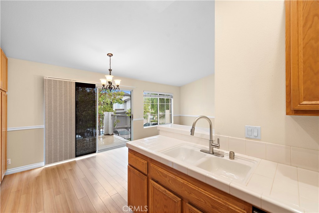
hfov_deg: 104.2
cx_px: 160
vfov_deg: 81.2
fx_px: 124
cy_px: 106
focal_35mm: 14
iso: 125
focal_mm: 14
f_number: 7.1
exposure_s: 1/1.67
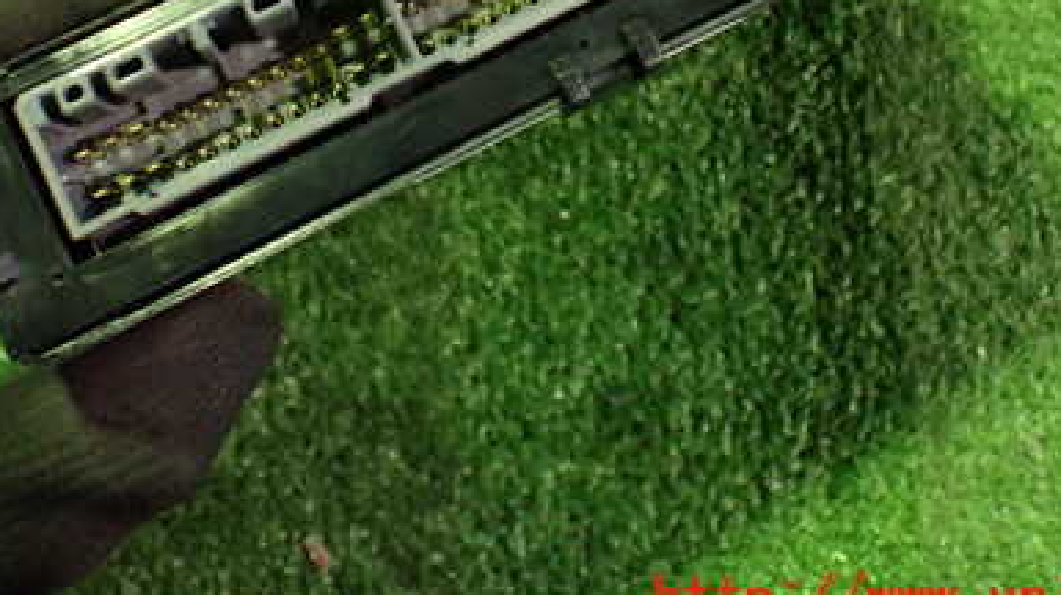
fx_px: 1434
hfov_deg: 40.5
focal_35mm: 51
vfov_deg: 22.6
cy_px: 17
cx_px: 449
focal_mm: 5.4
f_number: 2.3
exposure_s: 1/30
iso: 1000
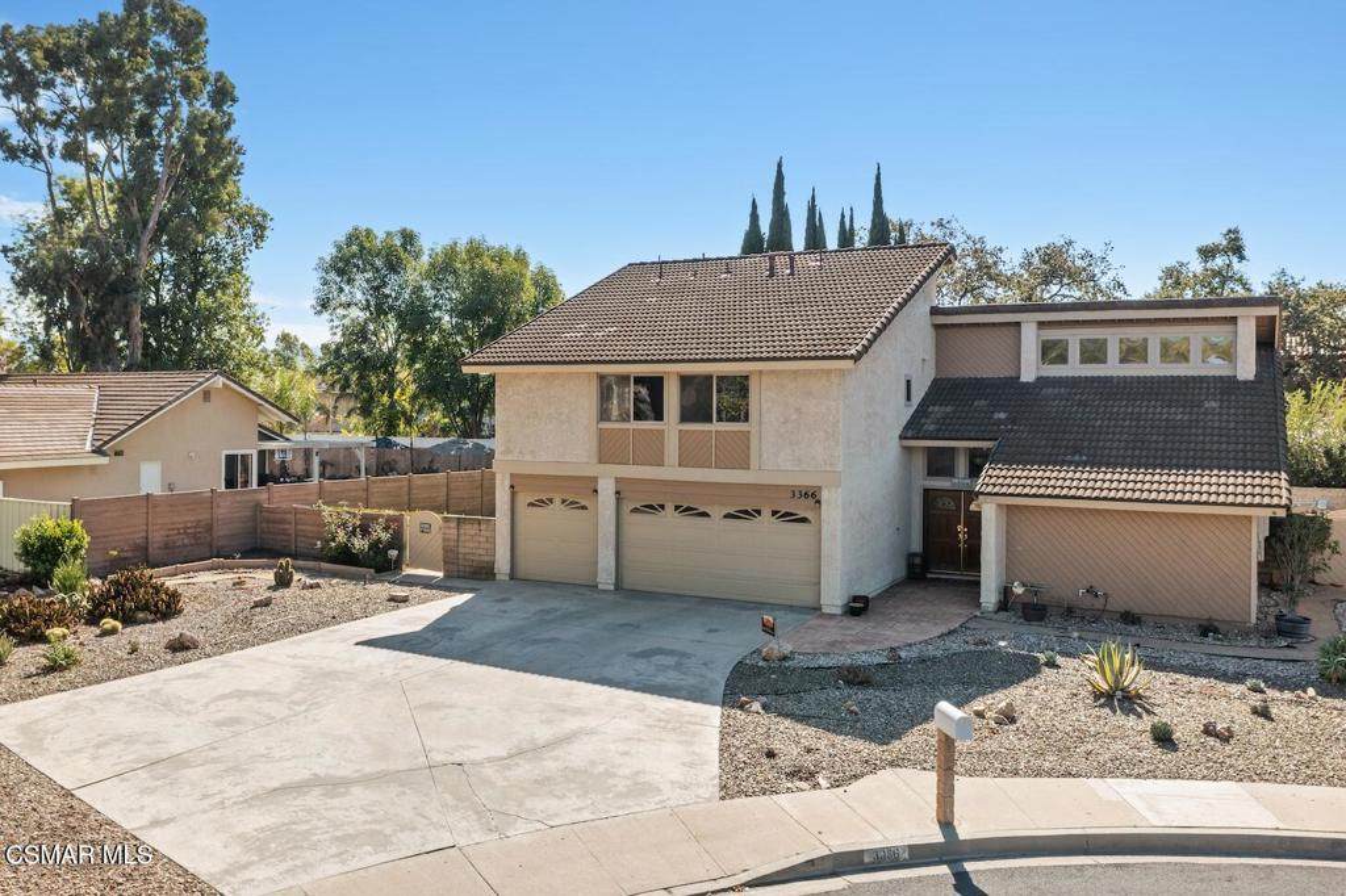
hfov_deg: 65.5
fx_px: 1046
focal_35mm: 28
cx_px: 673
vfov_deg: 46.4
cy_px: 448
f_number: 4.5
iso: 100
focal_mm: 10.26
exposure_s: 1/60
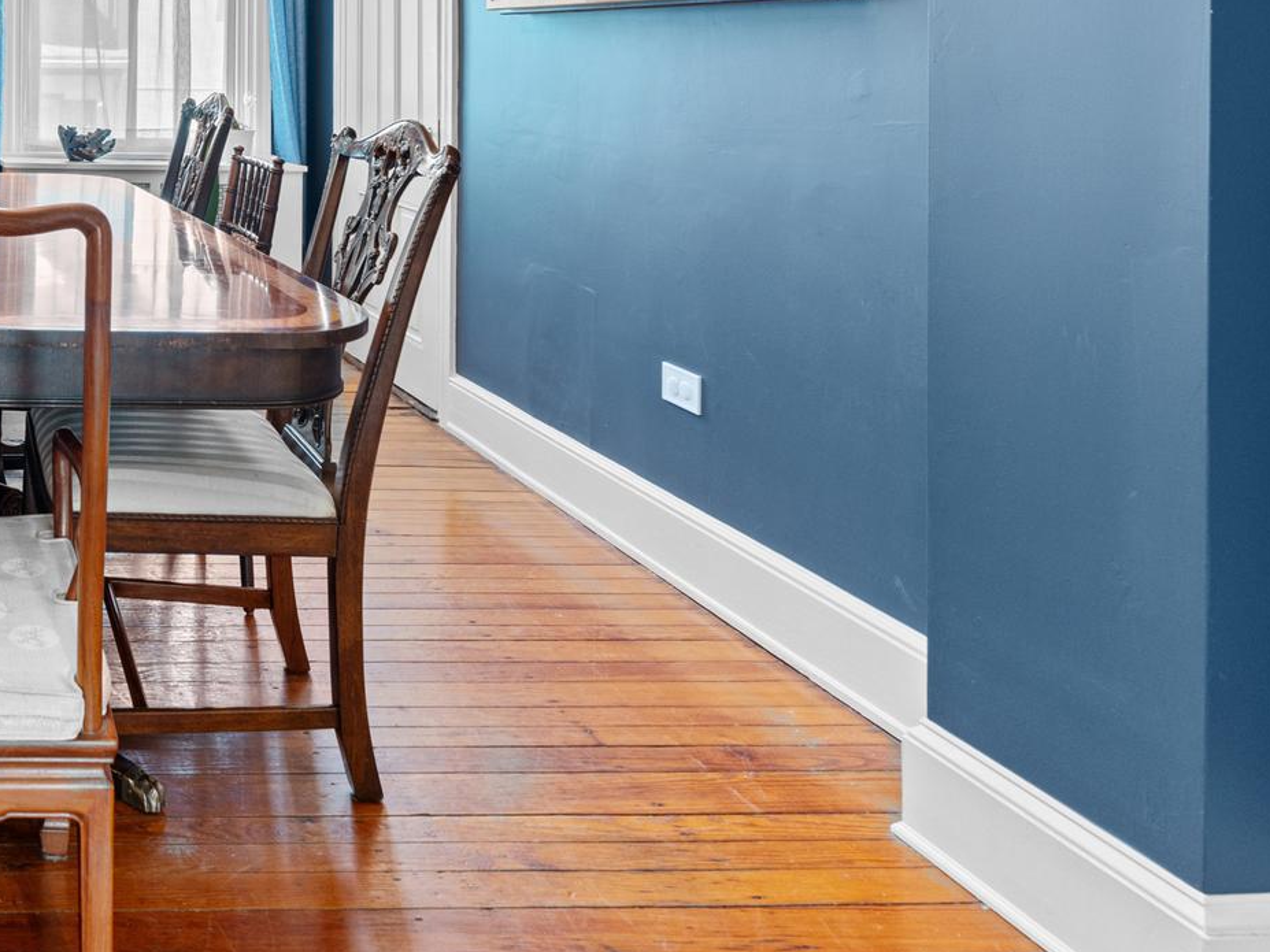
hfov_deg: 44.1
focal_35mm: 34
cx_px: -59
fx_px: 1247
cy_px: 94
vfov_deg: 38.8
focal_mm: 16
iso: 400
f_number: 8
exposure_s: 1/2.5
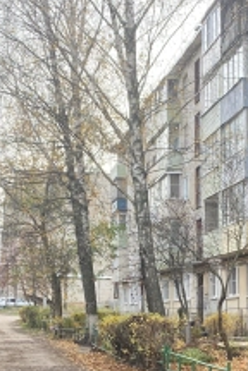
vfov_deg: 25.5
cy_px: 299
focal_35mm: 78
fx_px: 806
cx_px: 170
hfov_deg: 17.4
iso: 32
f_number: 1.8
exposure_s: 1/351
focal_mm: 4.25
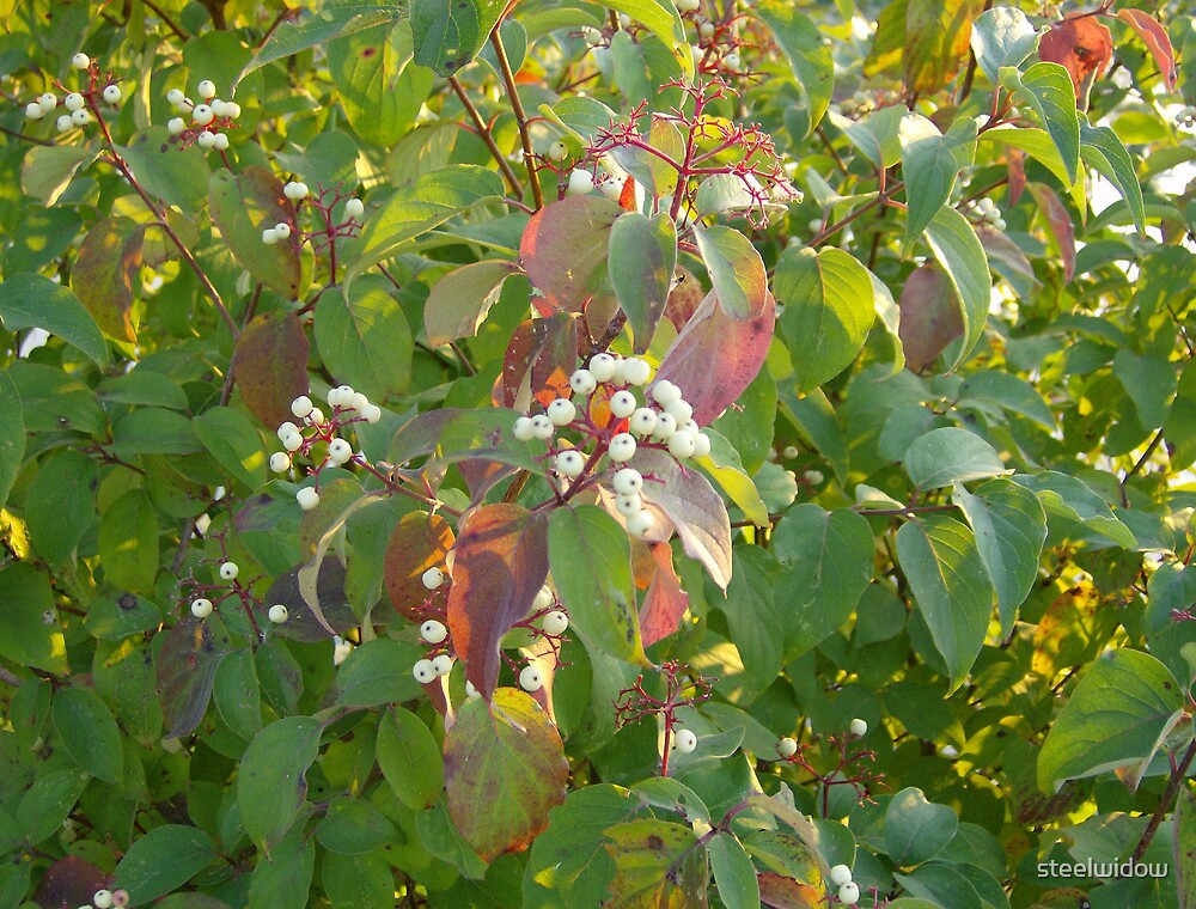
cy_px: 454
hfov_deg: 41.1
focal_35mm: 46
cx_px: 598
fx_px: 1597
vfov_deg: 31.8
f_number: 3.1
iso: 100
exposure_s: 1/131
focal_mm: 7.7
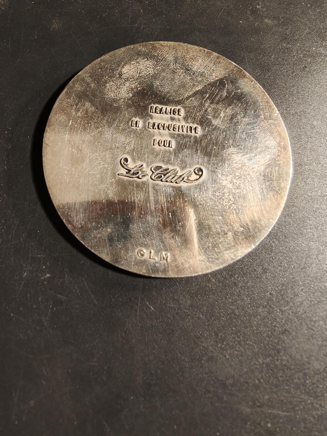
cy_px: 218
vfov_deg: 73.9
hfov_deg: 58.9
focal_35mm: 23
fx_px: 290
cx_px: 164
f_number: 2
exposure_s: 1/100
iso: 200
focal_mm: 2.32
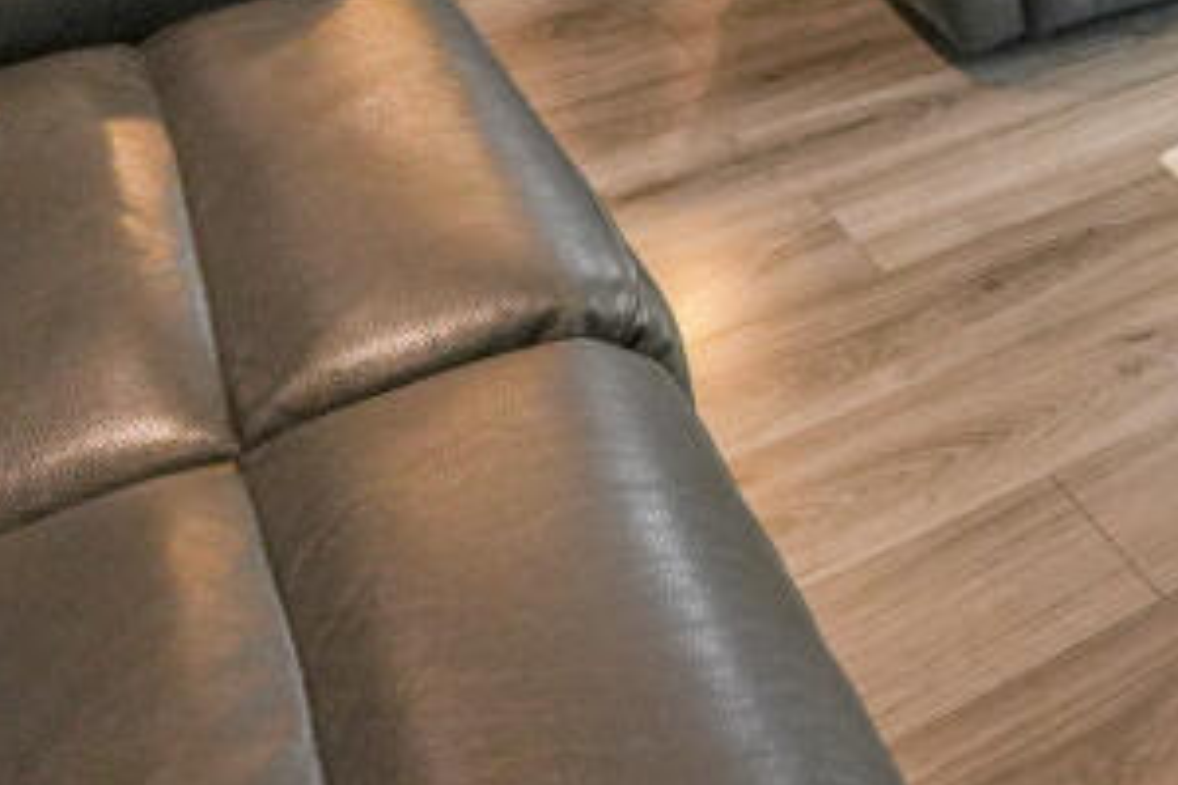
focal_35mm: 59
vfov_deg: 20.2
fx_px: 1926
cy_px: -347
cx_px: 1590
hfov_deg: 27.5
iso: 1600
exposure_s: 1/160
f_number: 4
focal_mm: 11.5
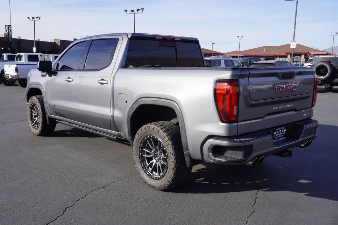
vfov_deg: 38.4
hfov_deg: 55.1
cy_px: 112
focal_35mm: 34
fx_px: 324
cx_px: 169
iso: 100
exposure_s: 1/125
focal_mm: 23
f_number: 9
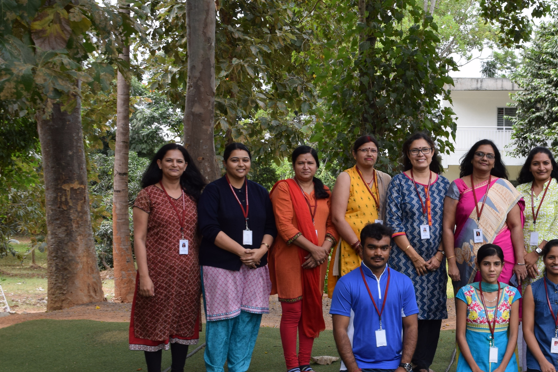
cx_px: 469
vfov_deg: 20.9
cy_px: 219
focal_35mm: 65
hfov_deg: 30.1
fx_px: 1005
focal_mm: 25
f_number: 8
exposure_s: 1/250
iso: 400
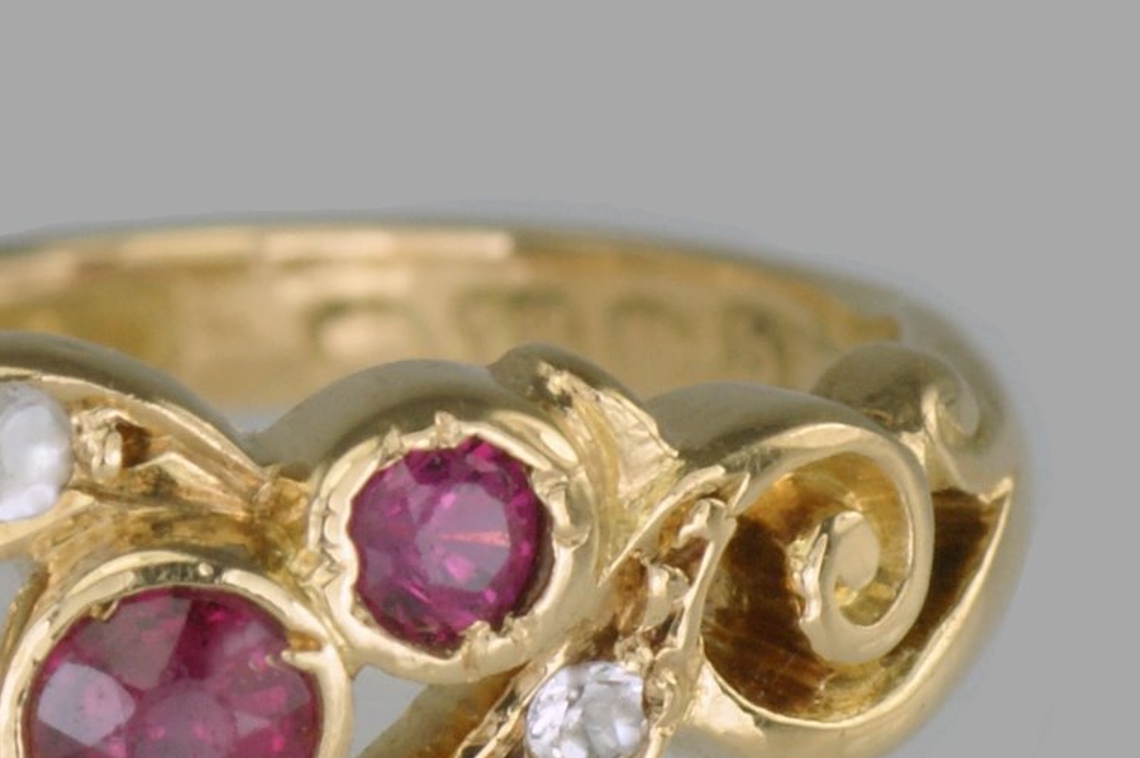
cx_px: 140
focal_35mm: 285
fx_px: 9017
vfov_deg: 4.8
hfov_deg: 7.2
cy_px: 656
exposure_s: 1/160
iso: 200
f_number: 13
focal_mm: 90
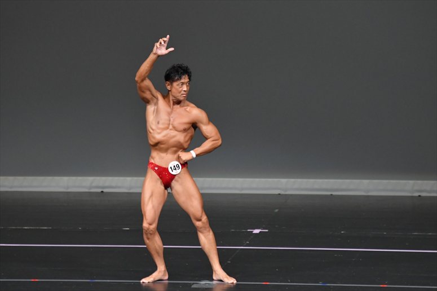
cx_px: 218
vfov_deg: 4.4
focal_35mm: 315
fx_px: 3822
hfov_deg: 6.5
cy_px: 146
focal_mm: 210
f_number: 5.6
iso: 4000
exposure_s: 1/400
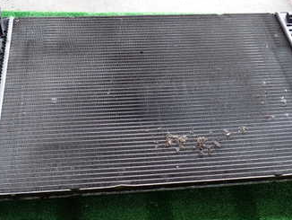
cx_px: 147
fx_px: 388
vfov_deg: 31.6
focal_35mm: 46
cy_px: 113
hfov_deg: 41.2
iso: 125
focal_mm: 4.5
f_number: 2
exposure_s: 1/60
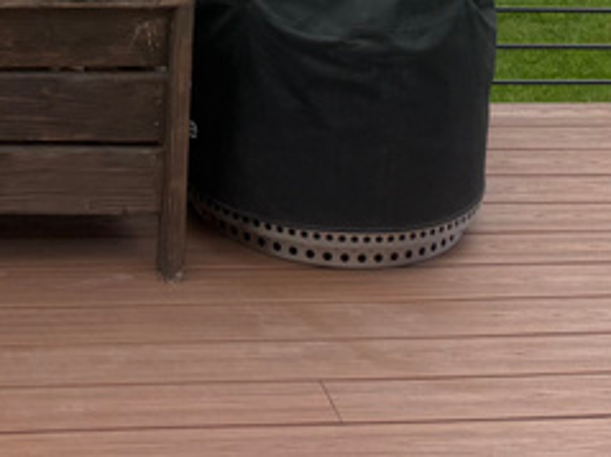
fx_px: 1817
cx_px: -26
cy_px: -332
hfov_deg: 18.5
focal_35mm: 103
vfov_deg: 13.1
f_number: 1.78
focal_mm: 6.76
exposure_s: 1/3145
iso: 80
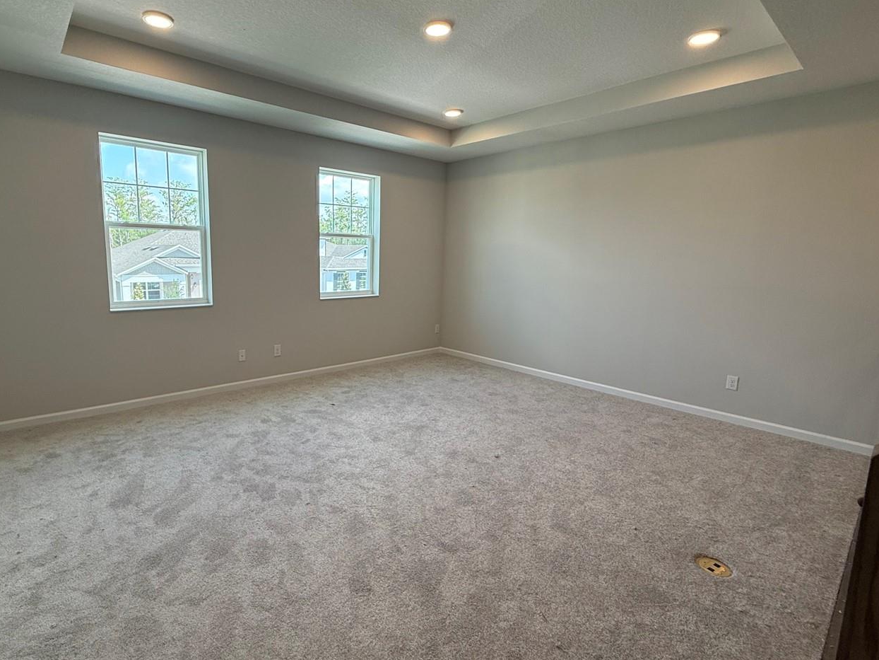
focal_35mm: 18
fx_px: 457
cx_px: 389
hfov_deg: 87.4
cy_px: 318
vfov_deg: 71.6
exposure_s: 1/120
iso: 100
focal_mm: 2.22
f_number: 2.2
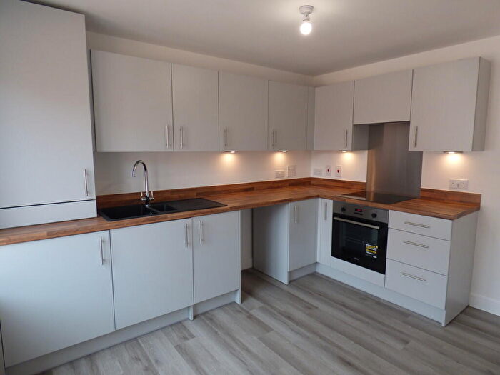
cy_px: 188
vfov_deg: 66.0
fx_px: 289
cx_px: 250
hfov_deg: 81.7
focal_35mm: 20
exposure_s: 1/60
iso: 100
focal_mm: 3.58
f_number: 2.8
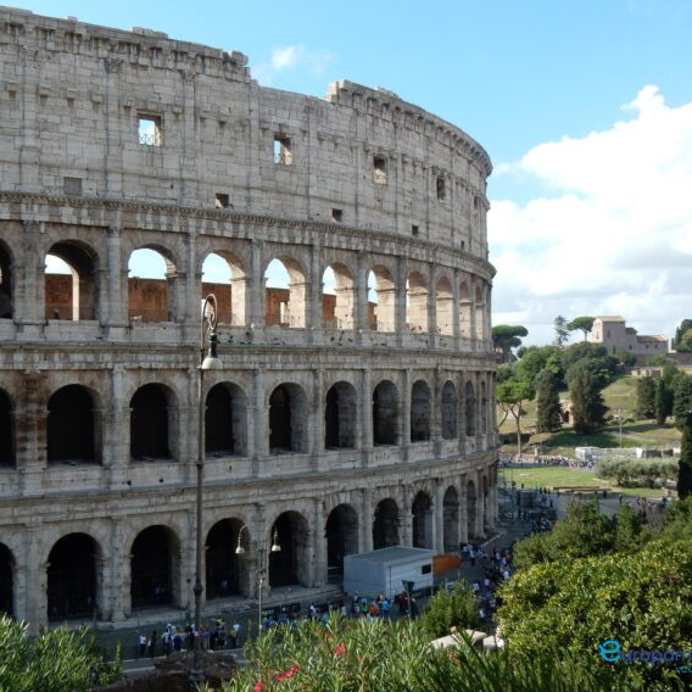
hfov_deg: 39.1
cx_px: 294
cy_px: 346
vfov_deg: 39.2
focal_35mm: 43
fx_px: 973
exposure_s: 1/640
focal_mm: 6.4
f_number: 4
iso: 125
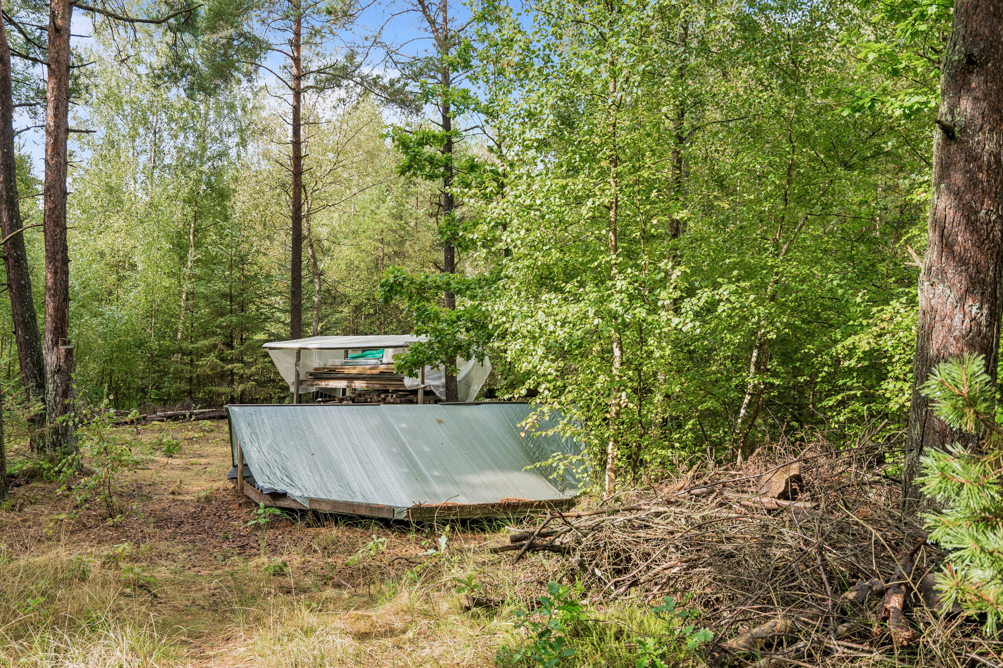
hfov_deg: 55.5
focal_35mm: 34
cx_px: 410
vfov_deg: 38.9
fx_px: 947
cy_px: 350
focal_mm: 28
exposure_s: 1/160
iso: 320
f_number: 5.6
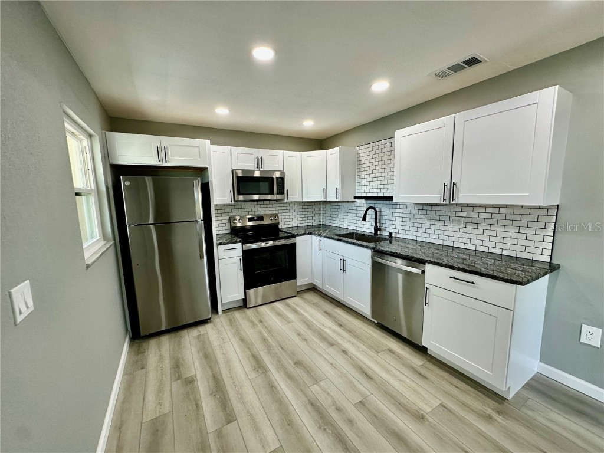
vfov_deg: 85.7
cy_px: 226
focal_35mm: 14
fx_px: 244
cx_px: 302
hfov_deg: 102.1
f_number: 2.2
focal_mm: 2.22
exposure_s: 1/120
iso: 160
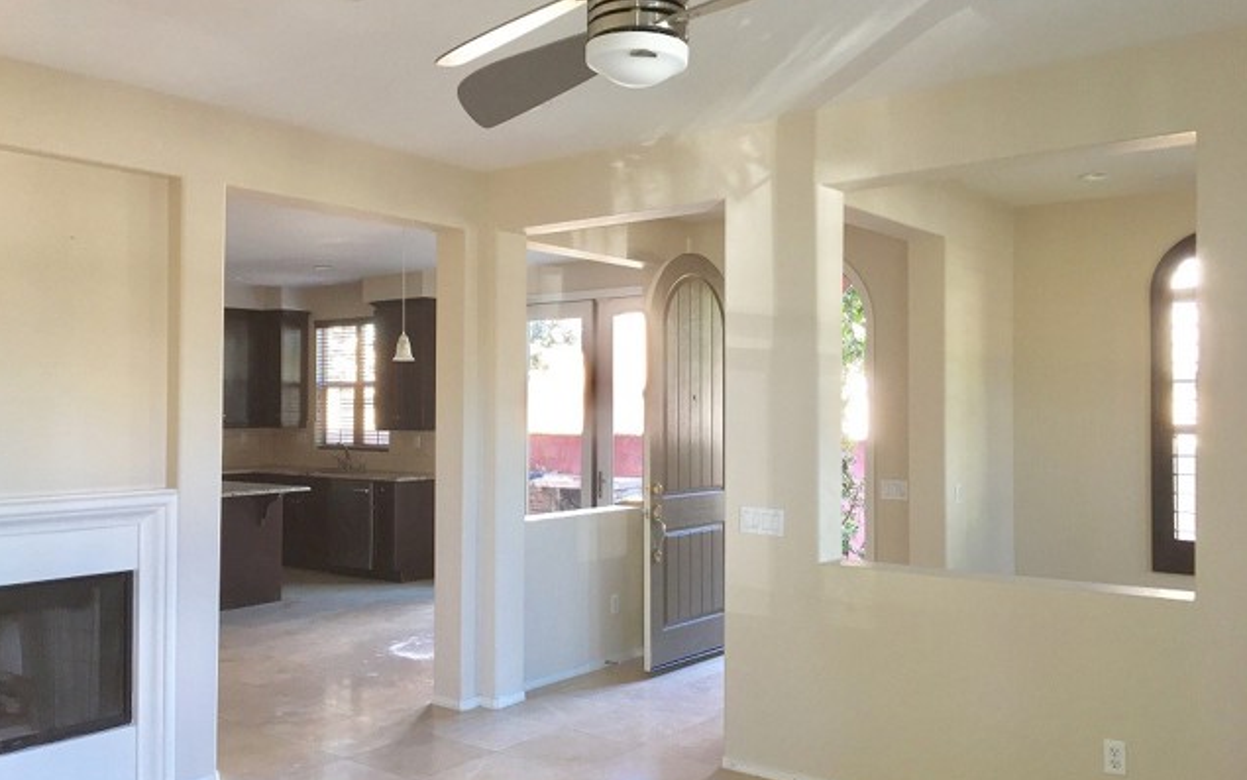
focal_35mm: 31
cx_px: 621
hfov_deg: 61.2
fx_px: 1054
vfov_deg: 40.6
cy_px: 393
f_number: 2.2
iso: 64
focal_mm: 4.15
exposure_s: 1/30
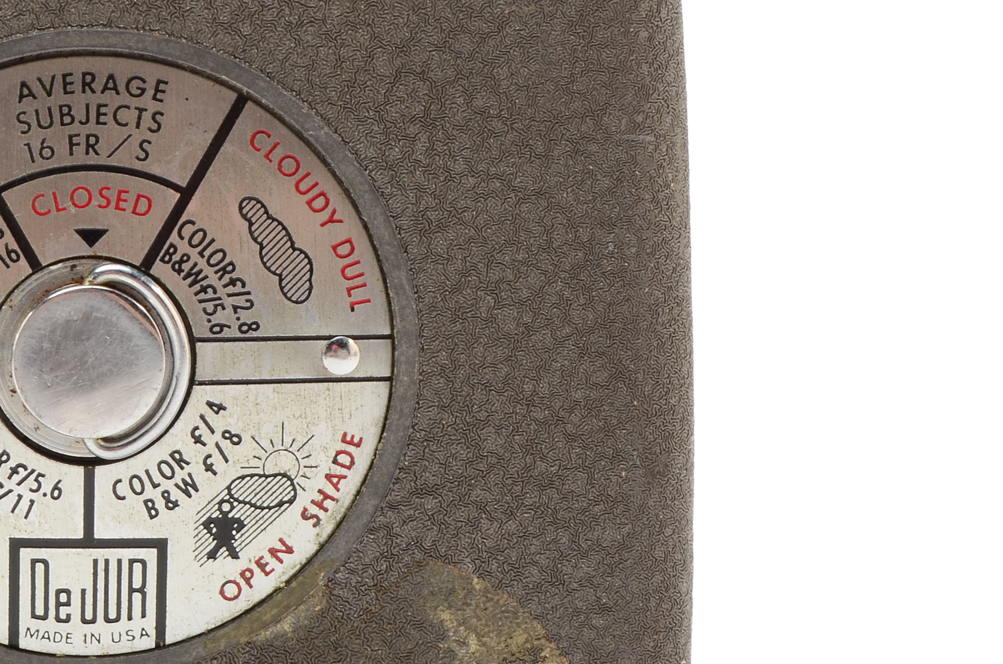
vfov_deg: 9.2
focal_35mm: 148
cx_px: -46
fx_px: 4115
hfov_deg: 13.7
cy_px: 323
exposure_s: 1/160
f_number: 16
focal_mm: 40
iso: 100
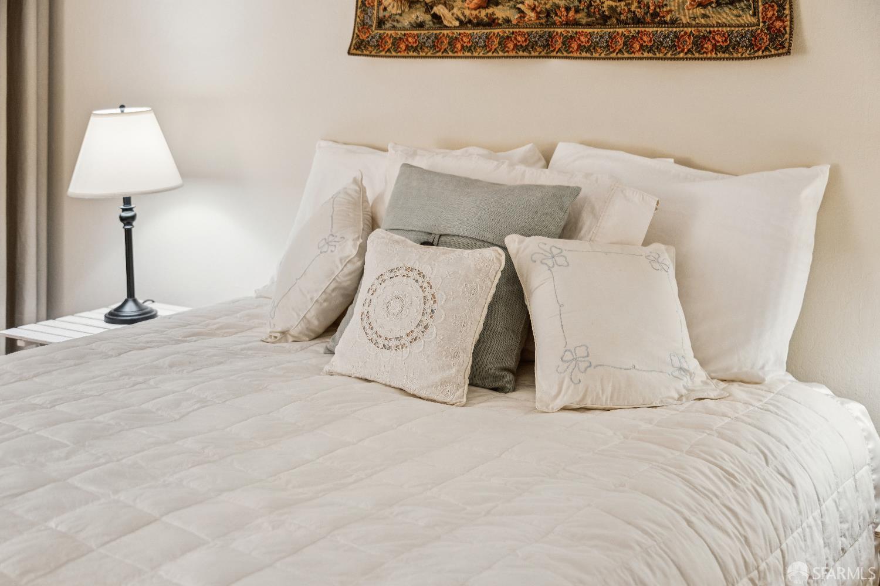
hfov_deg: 45.4
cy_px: 293
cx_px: 440
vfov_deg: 31.2
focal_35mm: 43
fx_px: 1051
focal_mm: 43
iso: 100
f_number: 5
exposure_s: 1/3
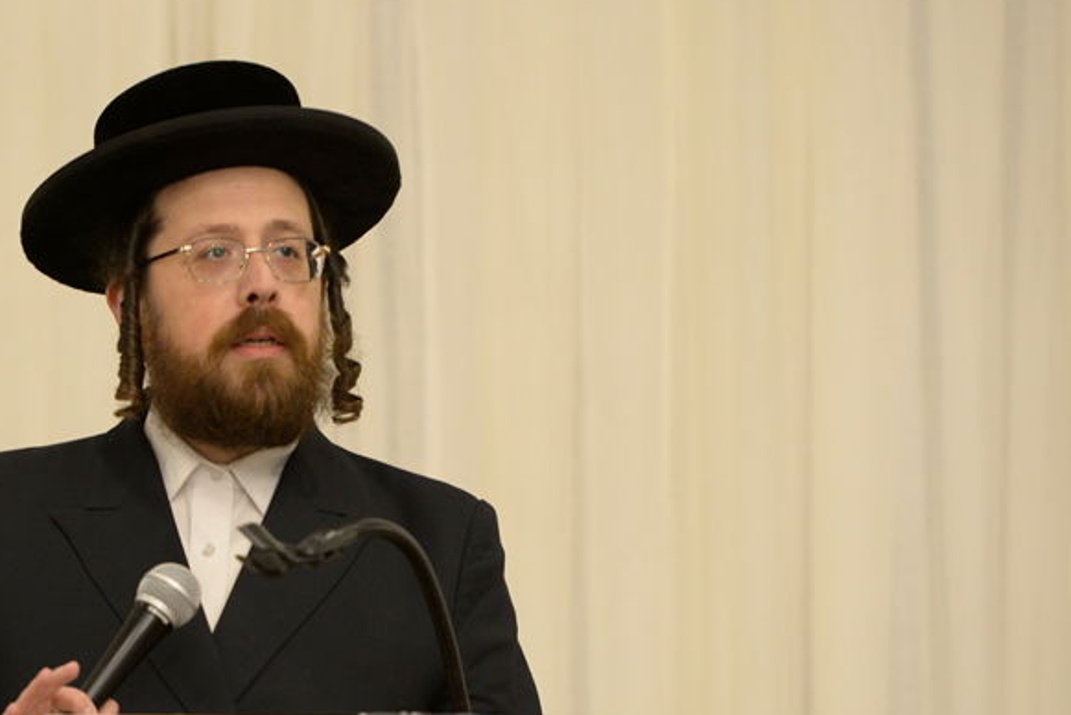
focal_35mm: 273
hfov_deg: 7.5
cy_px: 513
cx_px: 254
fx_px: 8125
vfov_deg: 5.0
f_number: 2.8
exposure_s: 1/80
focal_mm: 155
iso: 1000
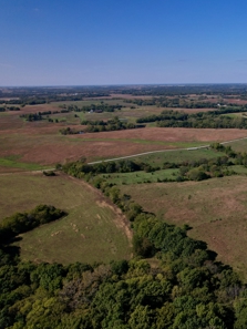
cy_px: 165
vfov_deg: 56.8
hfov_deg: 39.7
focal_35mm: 32
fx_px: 304
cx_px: 238
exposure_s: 1/100
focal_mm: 8.38
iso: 100
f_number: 2.8
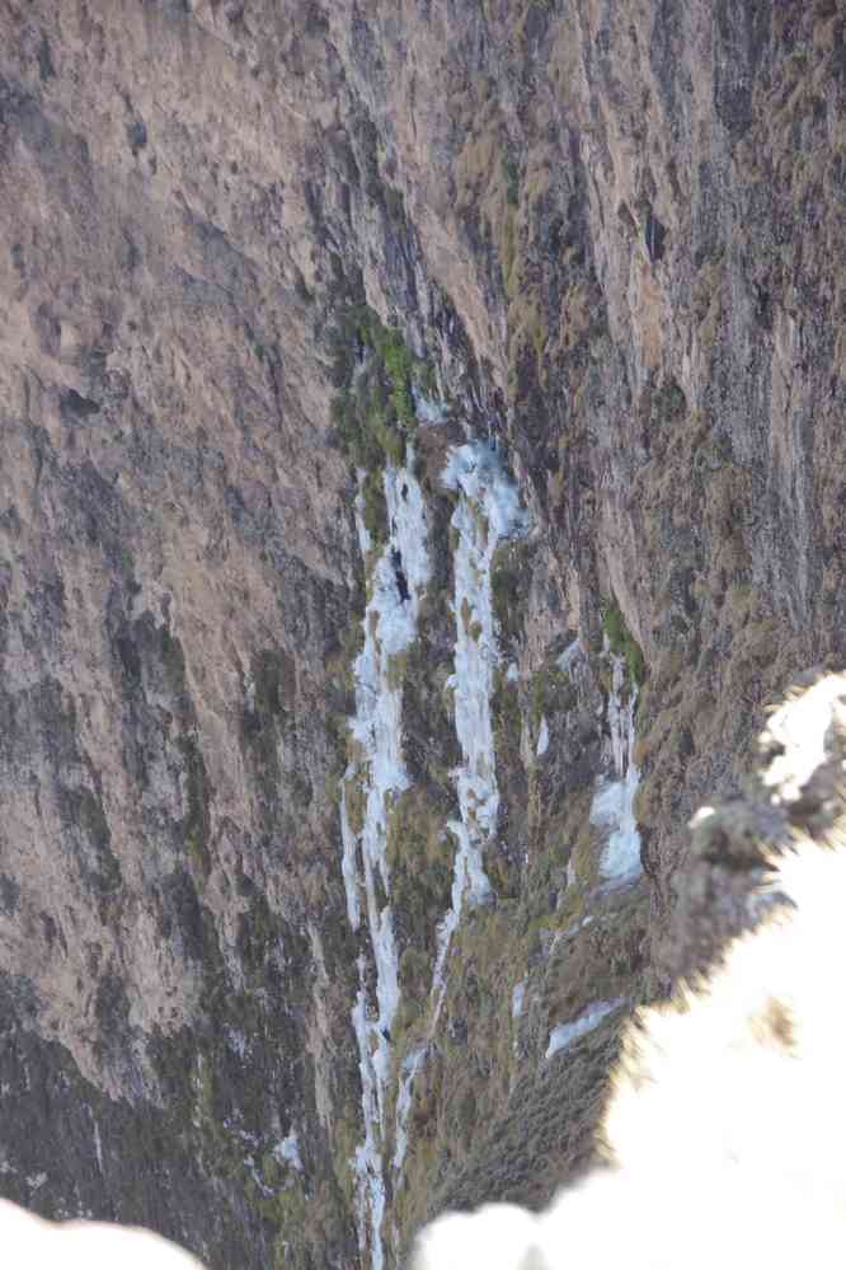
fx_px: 5816
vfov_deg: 12.5
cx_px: 423
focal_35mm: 165
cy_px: 635
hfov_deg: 8.3
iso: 1600
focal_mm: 110
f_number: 9
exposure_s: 1/160
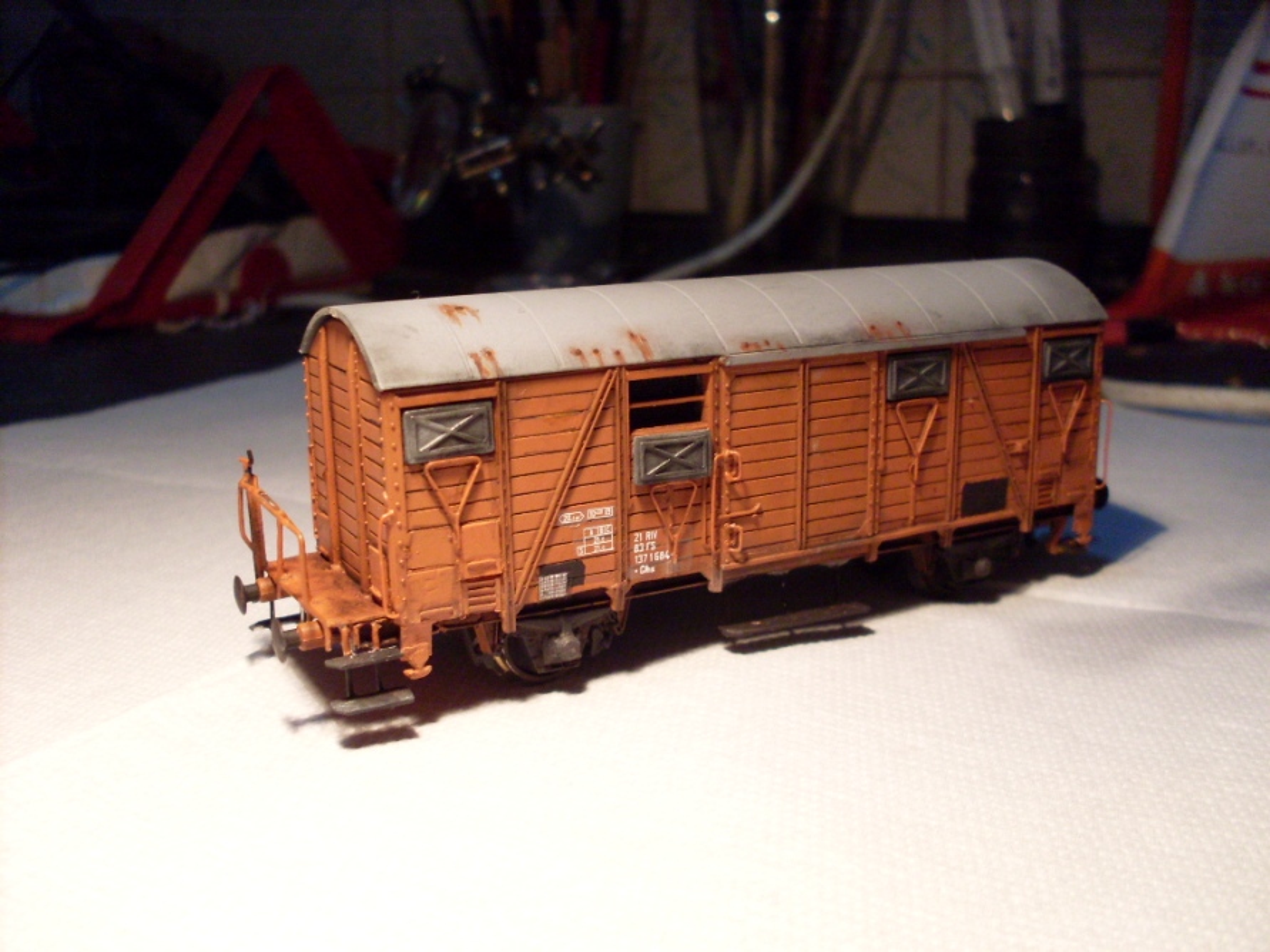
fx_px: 1394
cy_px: 476
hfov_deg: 49.0
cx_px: 635
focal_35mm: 38
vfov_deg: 37.7
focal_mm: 6.3
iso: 200
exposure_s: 1/45
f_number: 2.8
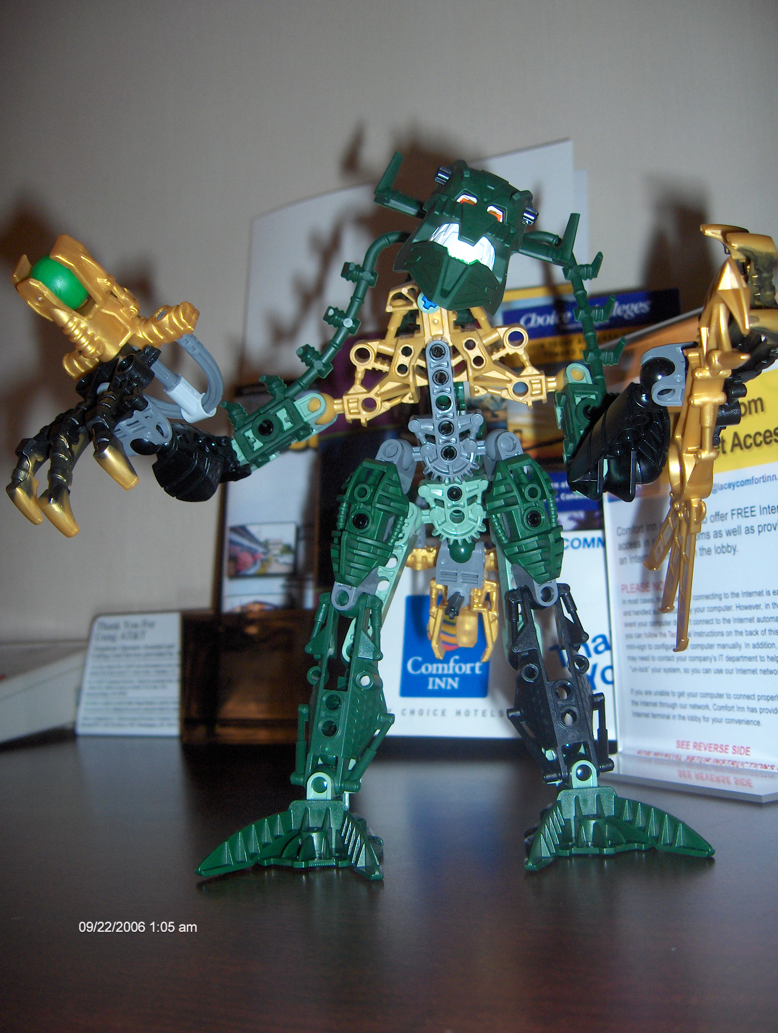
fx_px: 1166
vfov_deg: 47.8
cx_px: 389
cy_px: 516
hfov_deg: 36.9
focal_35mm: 39
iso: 100
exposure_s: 1/60
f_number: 2.8
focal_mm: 8
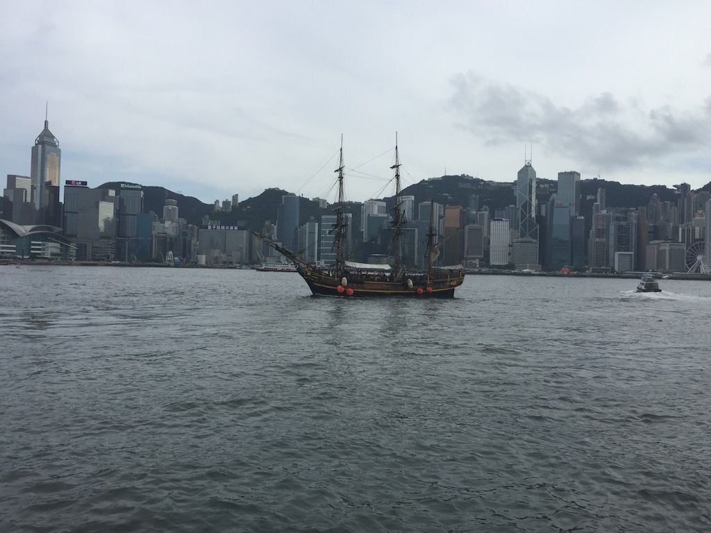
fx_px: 596
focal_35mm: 29
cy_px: 266
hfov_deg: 61.7
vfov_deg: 48.2
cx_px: 356
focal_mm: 4.15
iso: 32
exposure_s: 1/1980
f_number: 2.2
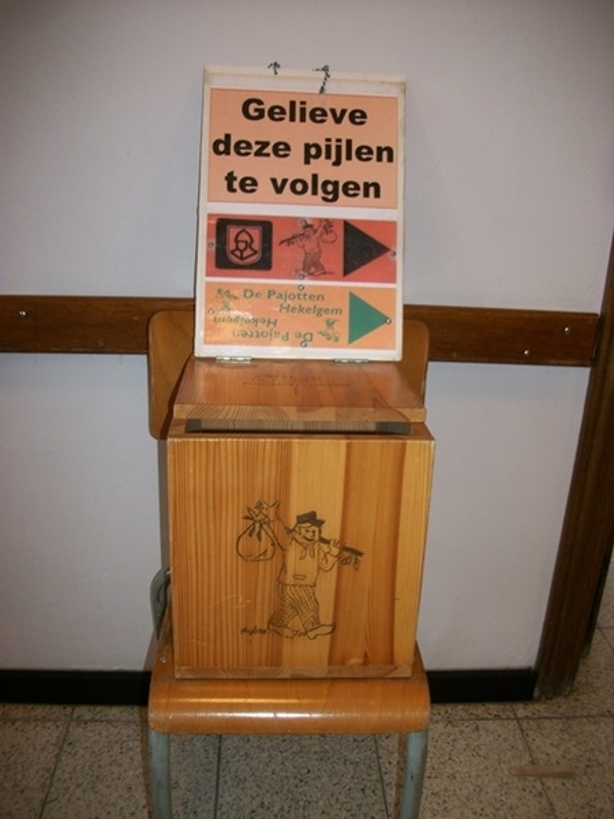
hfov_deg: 44.2
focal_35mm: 32
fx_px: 757
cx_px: 307
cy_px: 410
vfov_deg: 56.8
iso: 80
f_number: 2.9
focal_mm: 5.7
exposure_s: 1/60
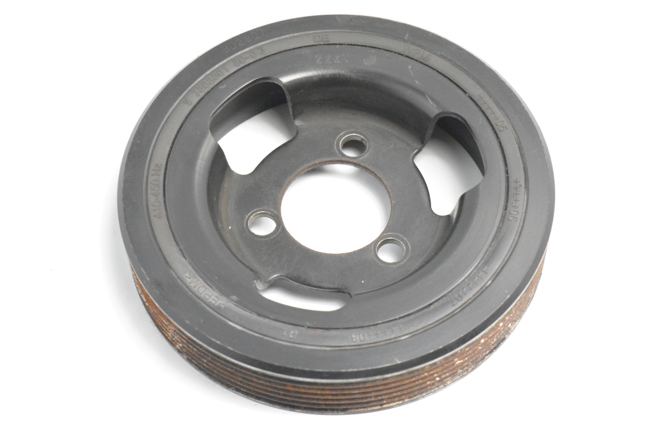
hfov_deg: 26.0
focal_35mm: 78
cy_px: 219
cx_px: 329
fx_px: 1425
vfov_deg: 17.5
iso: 6400
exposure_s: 1/320
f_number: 9
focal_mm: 52
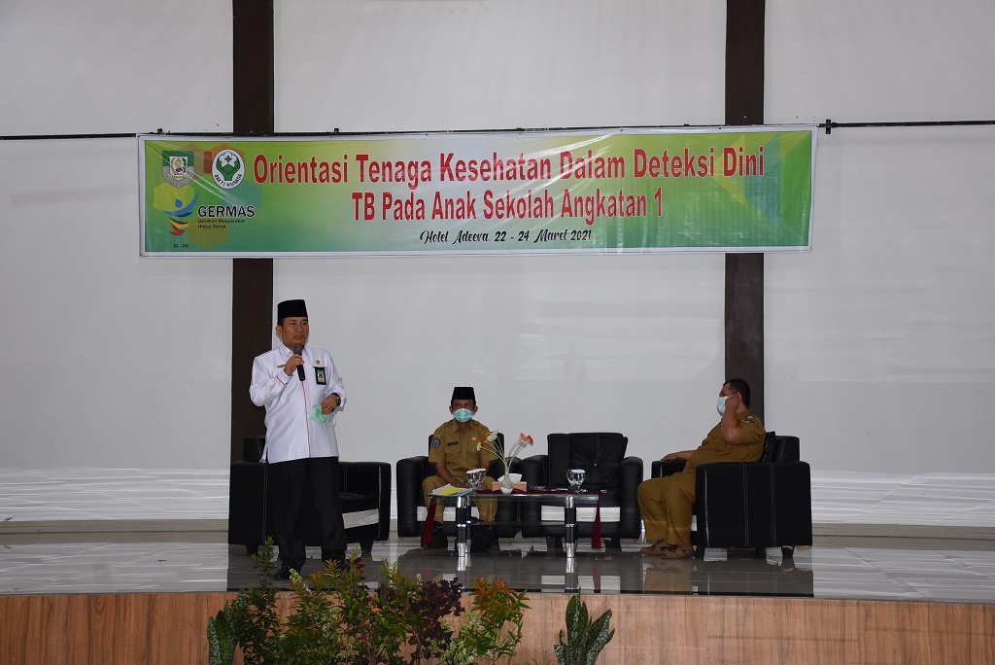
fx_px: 1659
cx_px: 498
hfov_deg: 33.4
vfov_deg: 22.7
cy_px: 332
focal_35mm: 60
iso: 560
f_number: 4.5
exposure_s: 1/60
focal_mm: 40
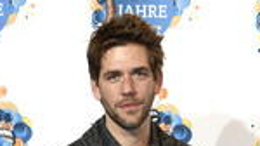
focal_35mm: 95
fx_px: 654
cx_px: 135
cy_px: 335
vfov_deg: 11.0
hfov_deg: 22.5
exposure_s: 1/125
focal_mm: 34
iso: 1000
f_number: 5
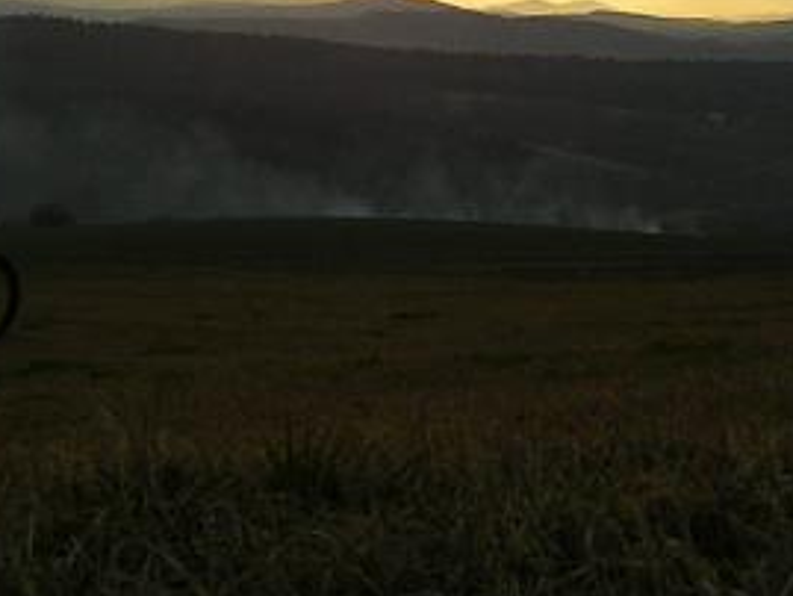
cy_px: -91
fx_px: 2452
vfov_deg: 13.5
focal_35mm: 107
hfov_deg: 18.4
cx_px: 383
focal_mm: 5.6
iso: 50
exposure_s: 1/167
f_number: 4.8
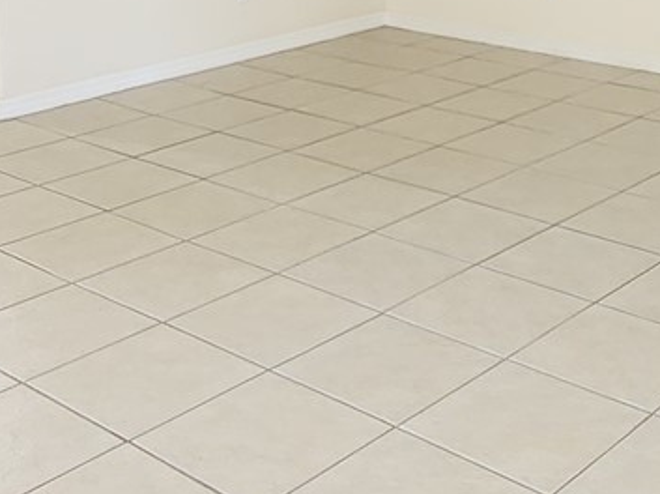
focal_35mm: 59
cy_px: -133
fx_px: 1124
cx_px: 443
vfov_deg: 22.4
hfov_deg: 32.4
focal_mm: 2.2
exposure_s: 1/60
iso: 250
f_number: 2.2
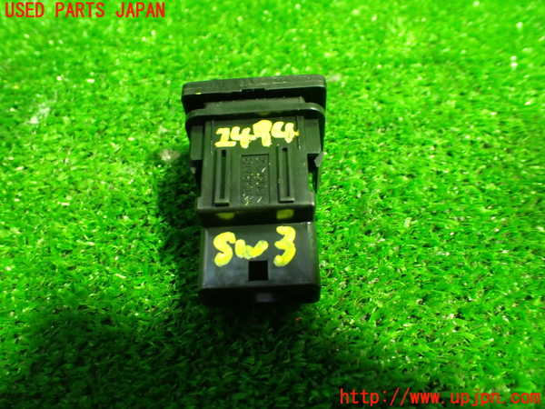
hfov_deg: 60.0
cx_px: 272
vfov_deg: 46.8
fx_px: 472
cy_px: 204
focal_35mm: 30
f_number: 2.3
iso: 800
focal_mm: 5.4
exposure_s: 1/30
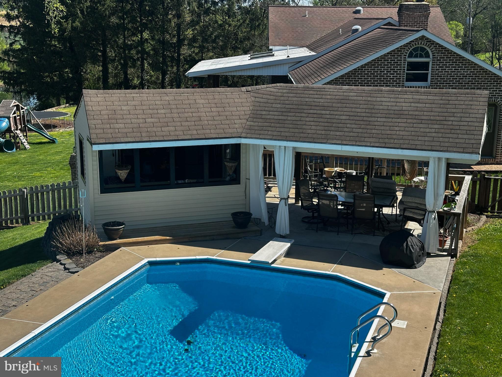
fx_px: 696
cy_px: 188
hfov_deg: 39.7
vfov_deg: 30.3
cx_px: 251
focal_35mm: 48
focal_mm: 6.86
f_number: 1.78
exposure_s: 1/3058
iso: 64
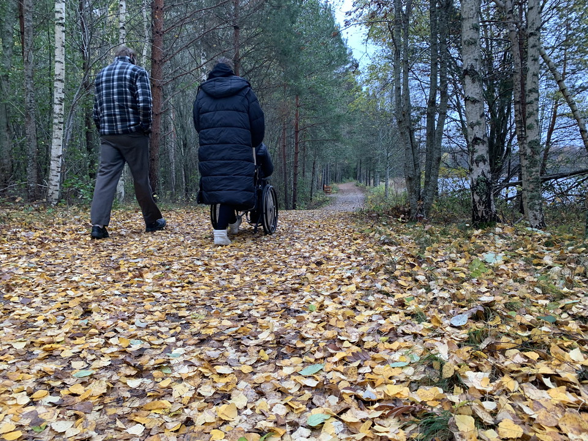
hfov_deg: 67.3
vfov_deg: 53.1
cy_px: 220
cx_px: 294
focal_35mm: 26
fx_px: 442
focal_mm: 4.25
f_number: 1.8
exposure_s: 1/102
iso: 100
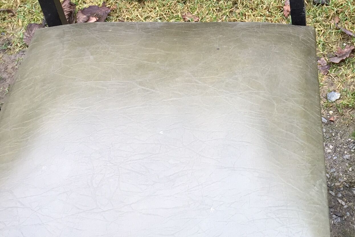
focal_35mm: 79
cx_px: 324
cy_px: 34
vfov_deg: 17.1
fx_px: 779
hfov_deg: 24.9
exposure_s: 1/100
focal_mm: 4.15
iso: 40
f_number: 2.2
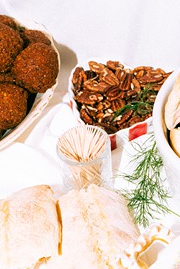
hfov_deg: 13.0
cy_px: -24
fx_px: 778
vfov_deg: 18.9
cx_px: 185
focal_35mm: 104
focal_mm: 35
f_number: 13
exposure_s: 1/50
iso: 1000
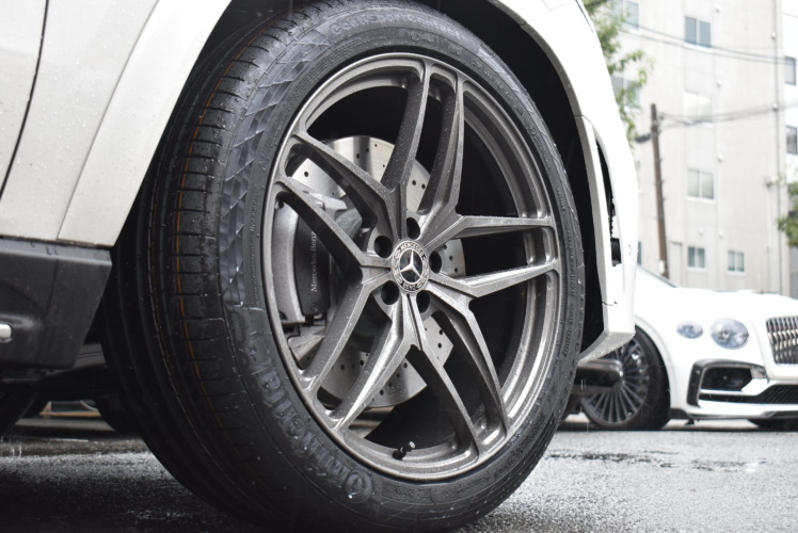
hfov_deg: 36.8
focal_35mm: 54
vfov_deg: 25.1
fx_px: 1198
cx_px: 399
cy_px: 266
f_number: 4.8
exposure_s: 1/60
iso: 640
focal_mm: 36
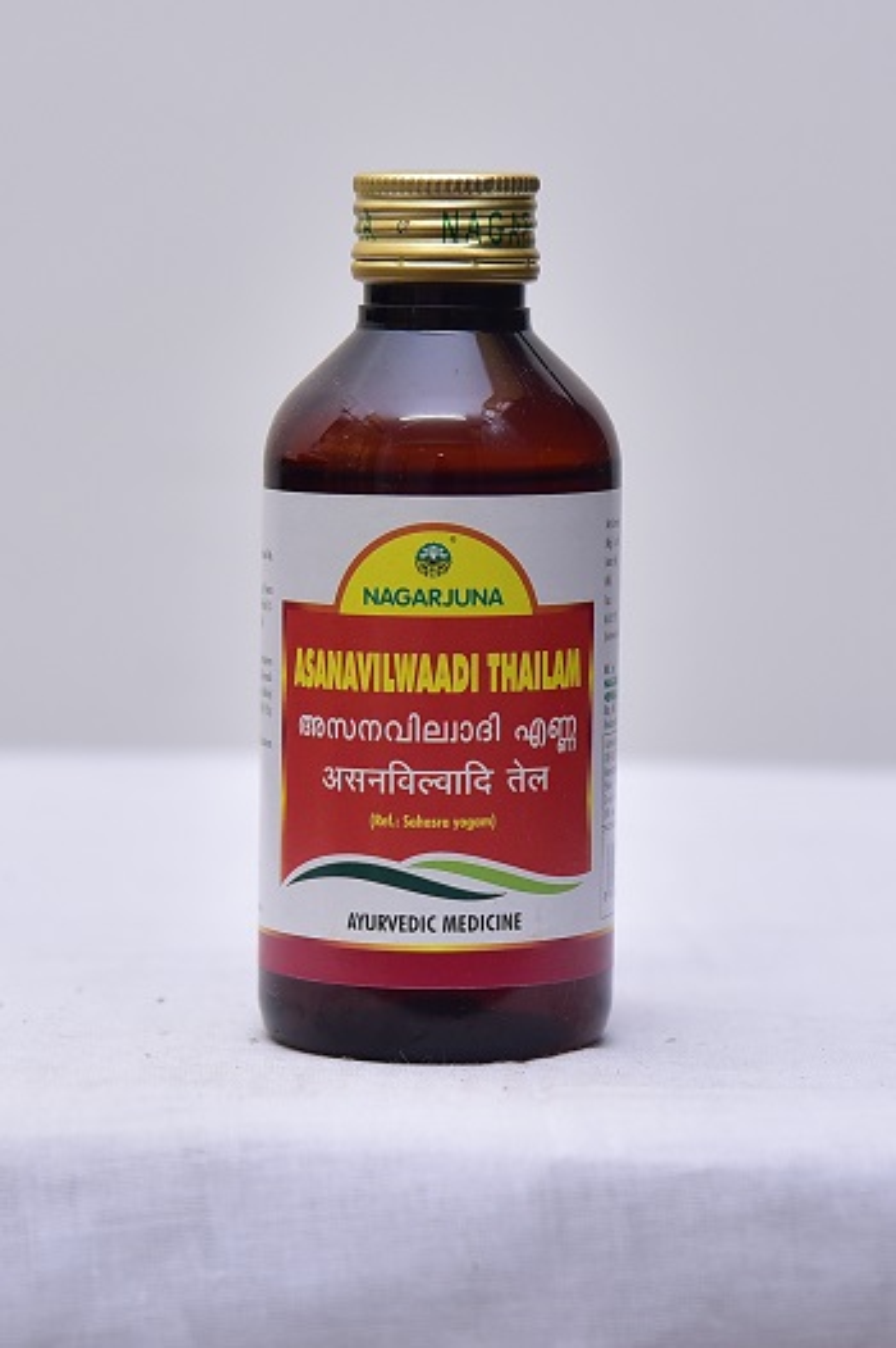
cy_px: 674
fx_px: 2803
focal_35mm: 75
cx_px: 448
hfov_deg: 18.2
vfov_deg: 27.0
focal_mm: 75
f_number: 4
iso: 1250
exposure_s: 1/160
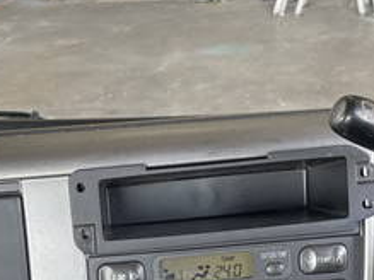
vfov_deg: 18.6
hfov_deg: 25.3
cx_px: 85
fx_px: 821
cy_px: 311
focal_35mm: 76
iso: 100
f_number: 1.6
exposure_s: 1/121
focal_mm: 4.2
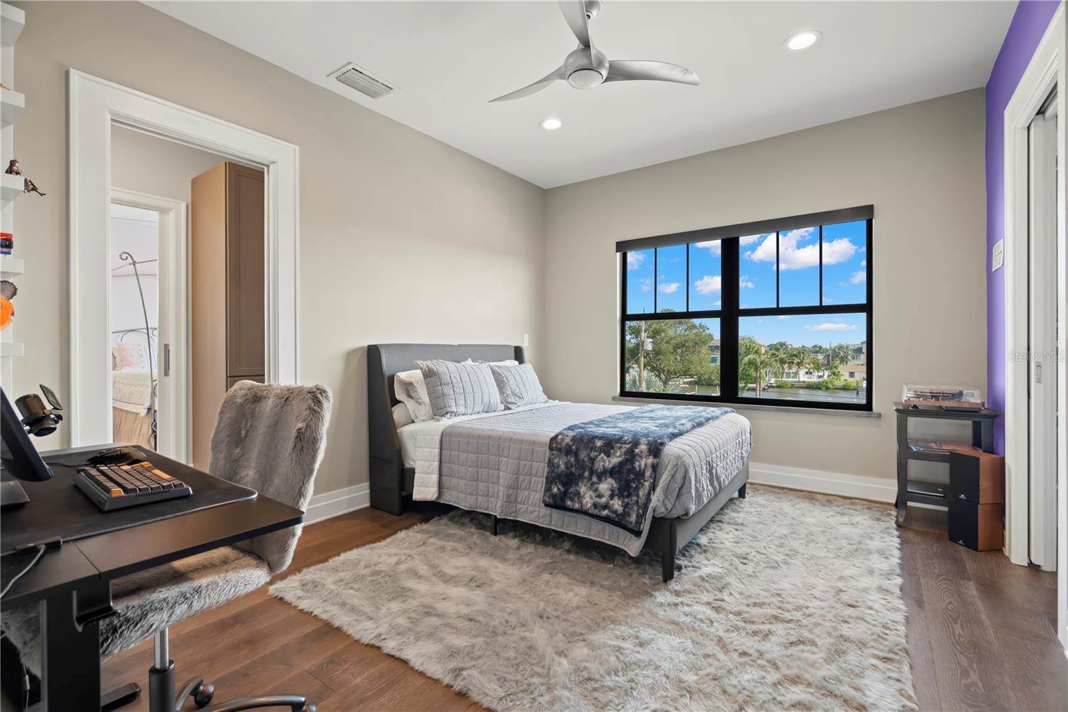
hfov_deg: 96.7
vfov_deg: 73.7
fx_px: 475
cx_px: 534
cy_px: 356
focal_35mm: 16
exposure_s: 1/6
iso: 500
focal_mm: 16
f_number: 8
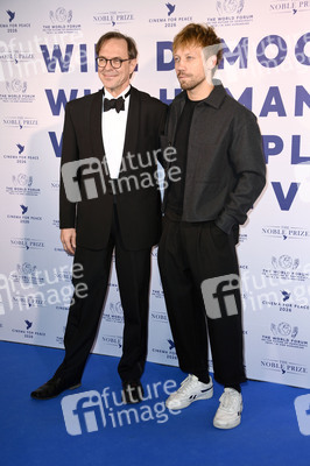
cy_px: 233
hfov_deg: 24.2
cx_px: 155
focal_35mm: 56
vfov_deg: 35.7
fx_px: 725
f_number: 6.3
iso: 1000
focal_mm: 56
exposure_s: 1/250
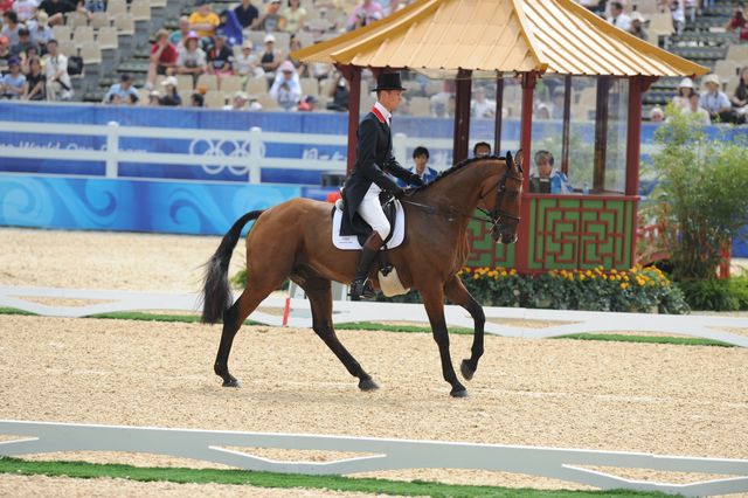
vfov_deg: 4.6
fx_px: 6230
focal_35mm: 300
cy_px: 249
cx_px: 374
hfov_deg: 6.9
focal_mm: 300
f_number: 5
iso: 640
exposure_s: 1/3200
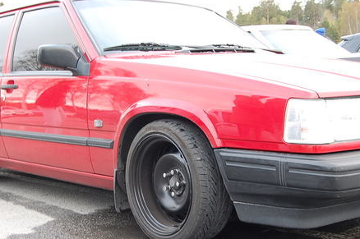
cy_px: 132
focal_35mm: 57
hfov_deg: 35.1
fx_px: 569
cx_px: 164
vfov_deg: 23.7
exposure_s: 1/30
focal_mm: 26
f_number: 7.1
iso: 560
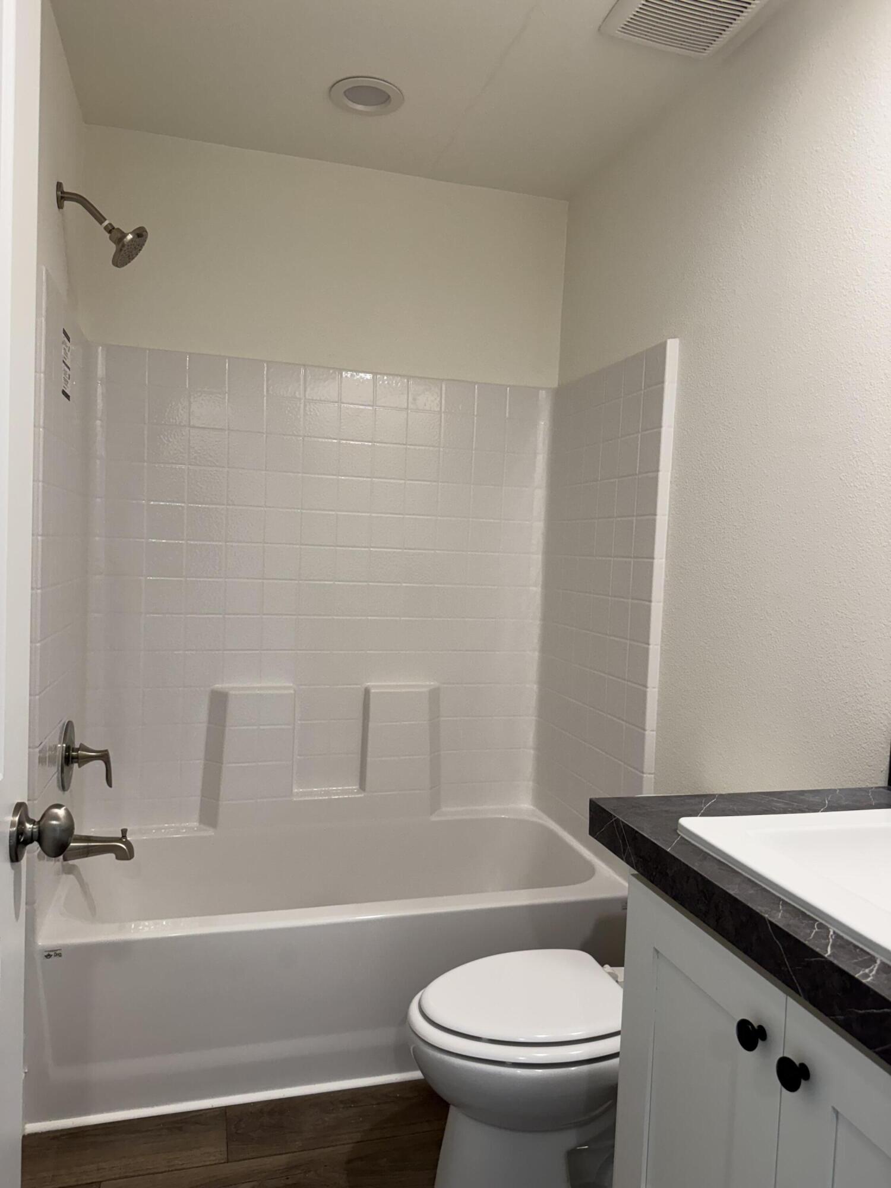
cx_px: 446
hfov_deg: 56.8
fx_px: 824
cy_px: 594
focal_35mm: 24
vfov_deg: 71.6
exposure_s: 1/120
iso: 160
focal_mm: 6.76
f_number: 1.78
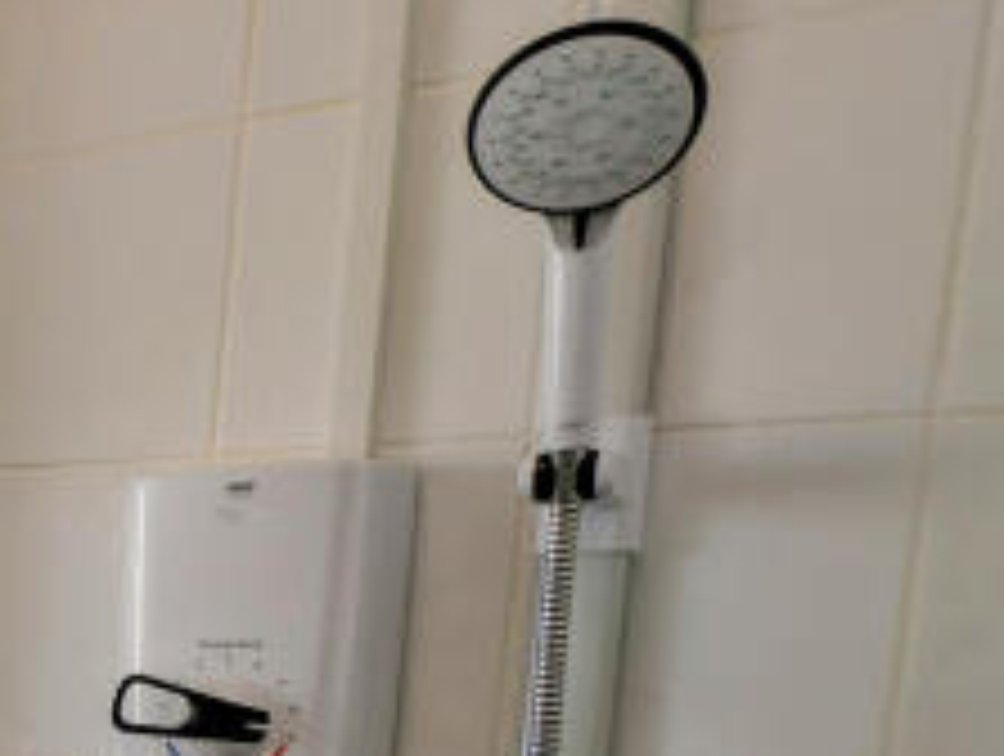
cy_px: 826
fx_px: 1598
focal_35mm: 55
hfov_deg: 23.4
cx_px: -684
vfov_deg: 24.8
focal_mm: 2.23
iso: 41
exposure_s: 1/133
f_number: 1.95
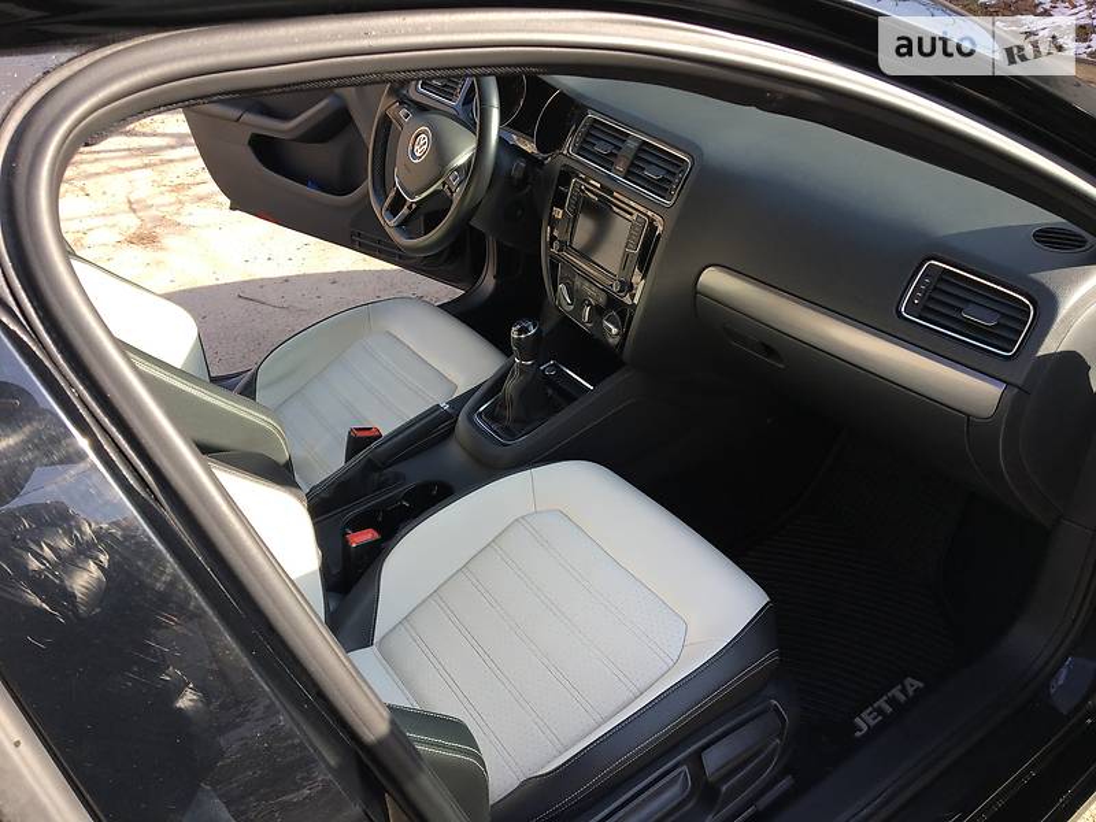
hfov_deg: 61.7
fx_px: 918
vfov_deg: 48.2
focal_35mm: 29
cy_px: 411
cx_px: 548
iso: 25
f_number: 2.2
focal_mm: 4.2
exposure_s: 1/190
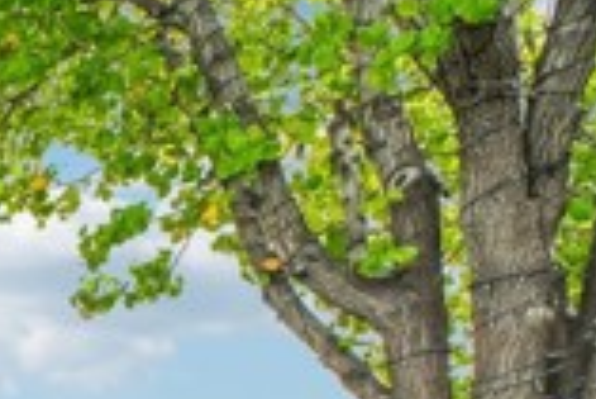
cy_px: 695
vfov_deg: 18.2
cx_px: -490
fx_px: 1011
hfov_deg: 21.2
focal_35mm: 61
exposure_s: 1/170
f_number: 8
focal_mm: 10
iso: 400
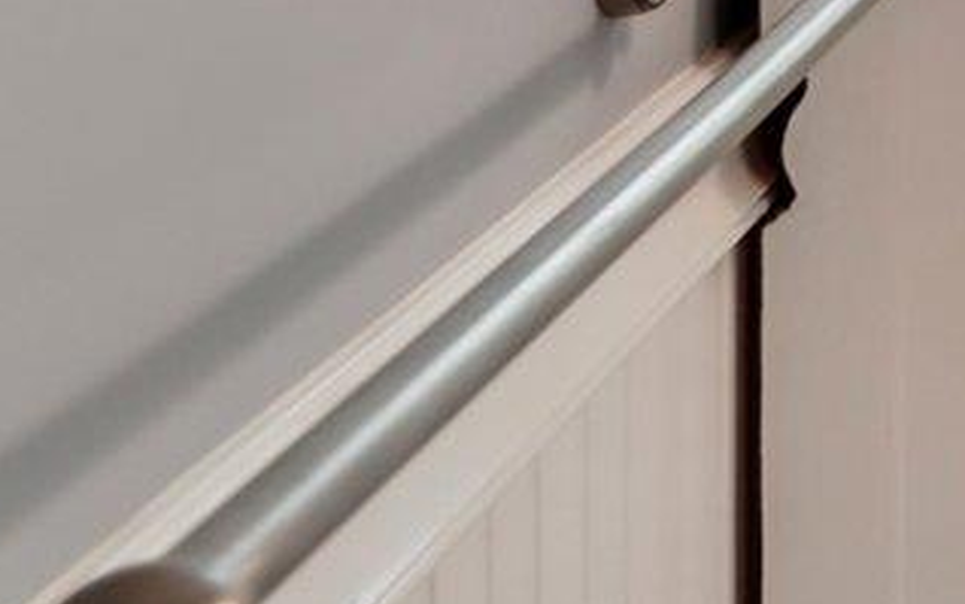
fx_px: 2420
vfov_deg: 12.6
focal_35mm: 92
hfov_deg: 12.5
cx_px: 2692
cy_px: -587
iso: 400
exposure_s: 1/13
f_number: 8
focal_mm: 14
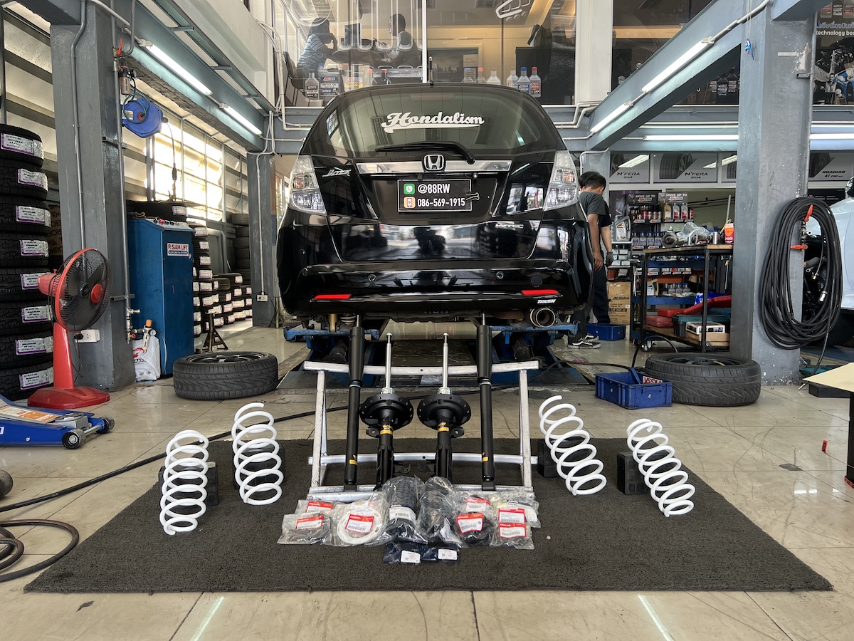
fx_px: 641
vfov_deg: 53.1
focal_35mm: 26
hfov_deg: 67.3
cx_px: 427
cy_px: 320
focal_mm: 5.7
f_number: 1.5
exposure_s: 1/100
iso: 100
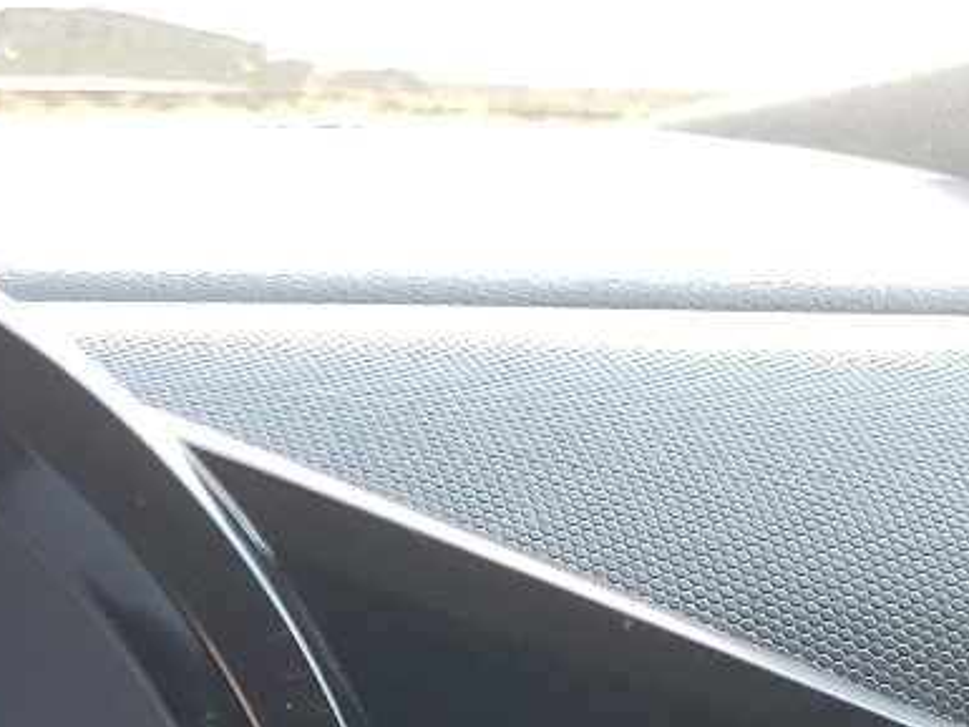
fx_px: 3024
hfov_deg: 16.5
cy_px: 1195
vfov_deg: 12.8
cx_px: -518
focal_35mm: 108
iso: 53
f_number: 1.5
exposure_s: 1/120
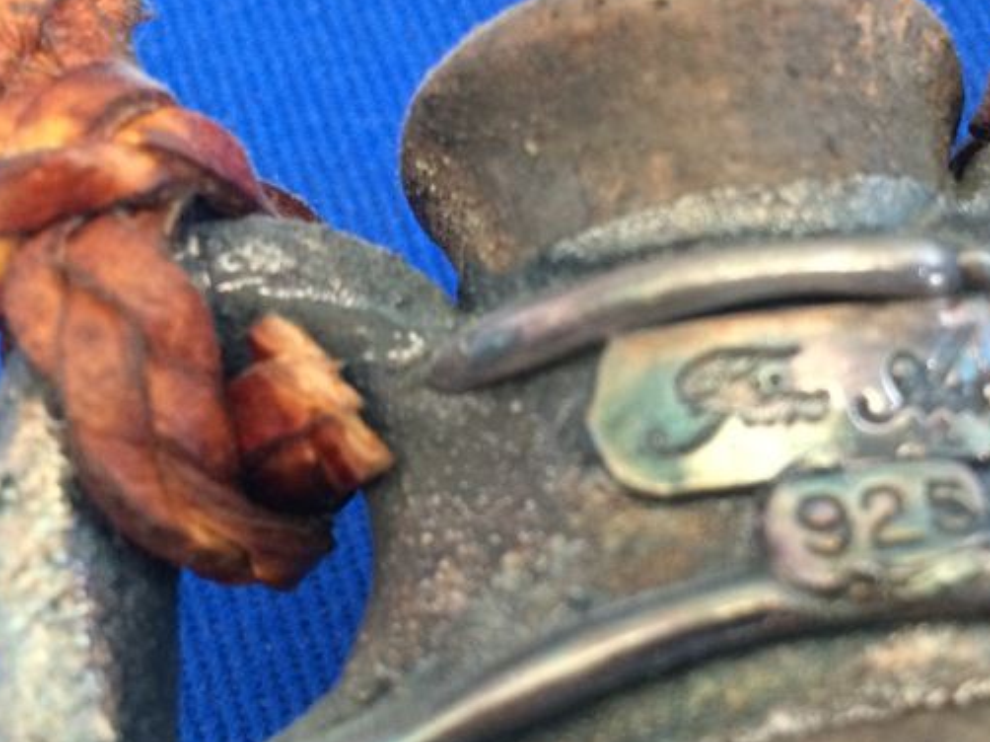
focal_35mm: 52
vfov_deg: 28.0
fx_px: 1486
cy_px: 360
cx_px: 740
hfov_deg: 36.0
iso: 250
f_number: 2.2
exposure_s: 1/17
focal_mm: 4.15
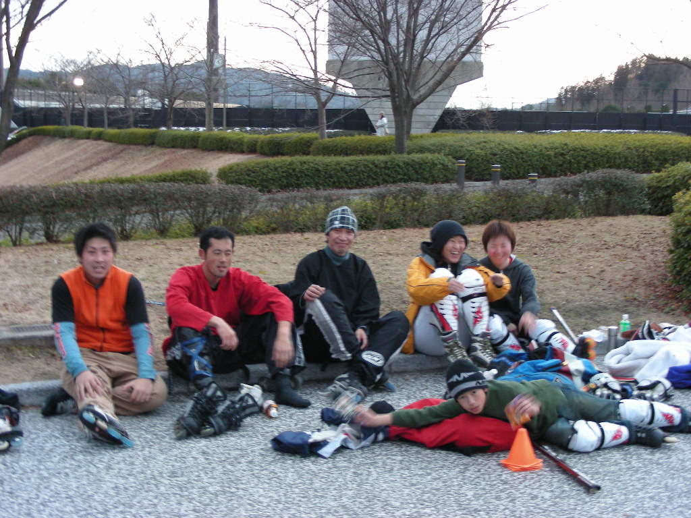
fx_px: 1158
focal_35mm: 58
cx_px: 346
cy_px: 259
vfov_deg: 25.2
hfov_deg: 33.2
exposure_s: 1/9.7
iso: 200
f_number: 3.5
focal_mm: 9.7
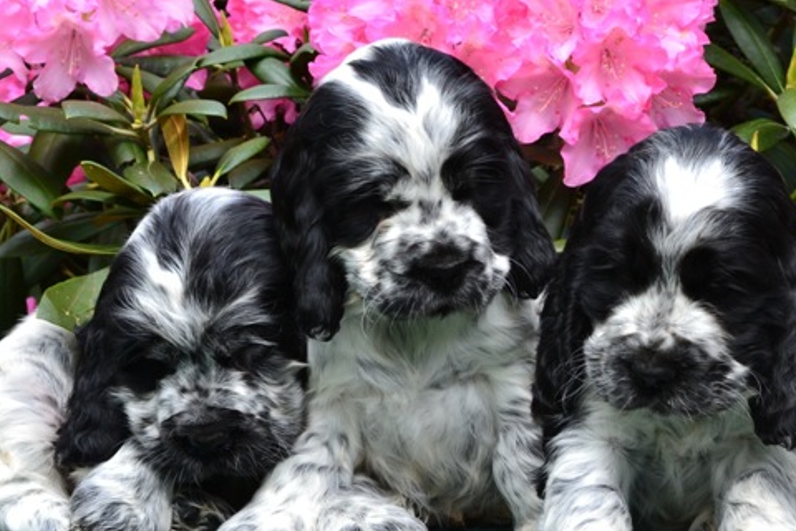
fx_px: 3316
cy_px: 283
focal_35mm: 150
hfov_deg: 13.7
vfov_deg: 9.1
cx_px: 551
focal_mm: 60
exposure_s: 1/200
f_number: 10
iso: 400
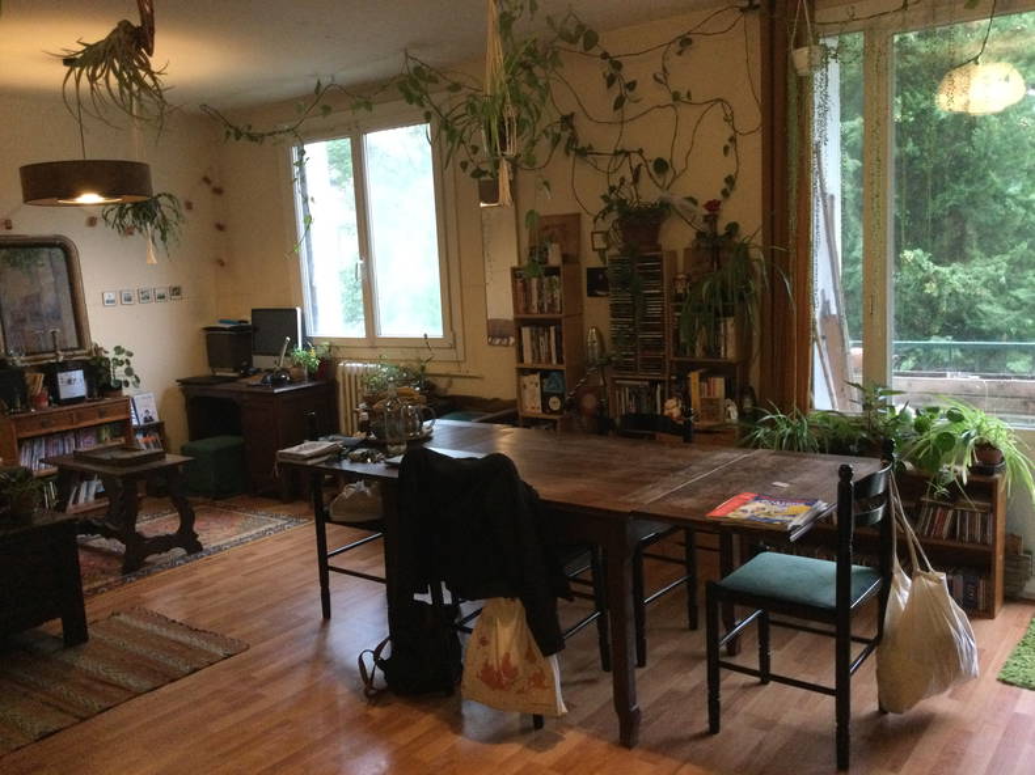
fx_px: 927
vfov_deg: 45.4
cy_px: 388
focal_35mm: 31
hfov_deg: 58.4
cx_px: 518
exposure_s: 1/17
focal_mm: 3.3
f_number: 2.4
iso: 250
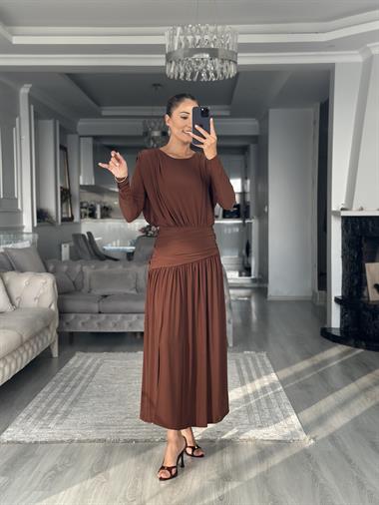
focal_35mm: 48
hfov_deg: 30.3
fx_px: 700
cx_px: 190
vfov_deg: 39.6
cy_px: 252
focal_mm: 6.86
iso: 100
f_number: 1.78
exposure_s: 1/161
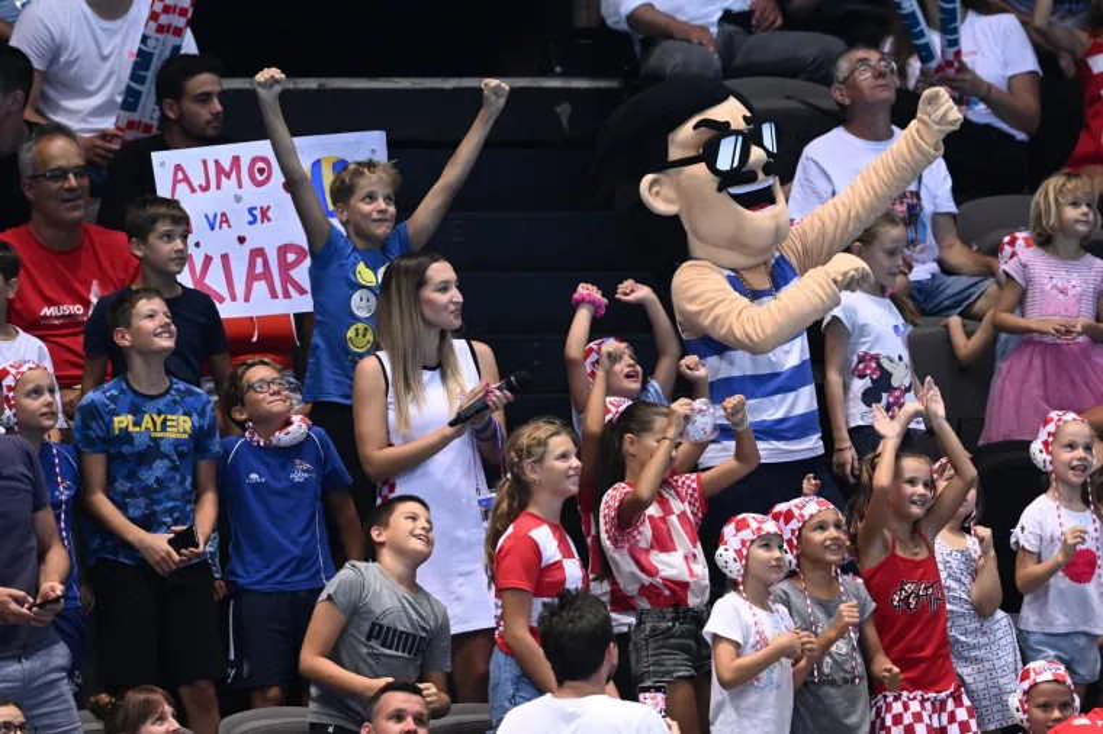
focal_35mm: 400
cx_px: 552
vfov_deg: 3.4
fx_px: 12250
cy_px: 367
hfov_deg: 5.2
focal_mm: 400
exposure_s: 1/500
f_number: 4
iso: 4000
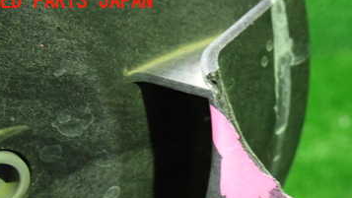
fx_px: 700
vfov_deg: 15.7
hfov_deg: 27.8
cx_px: 269
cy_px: 211
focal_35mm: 75
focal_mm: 7.31
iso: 800
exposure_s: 1/30
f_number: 2.8
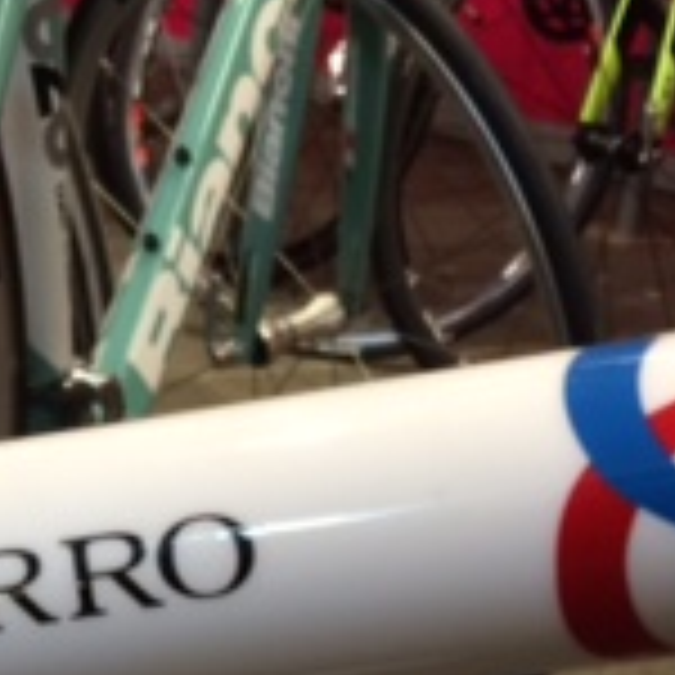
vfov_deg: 15.3
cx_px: -117
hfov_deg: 14.9
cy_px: 580
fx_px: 2493
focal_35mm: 113
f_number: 2.2
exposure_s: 1/30
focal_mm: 4.12
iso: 100
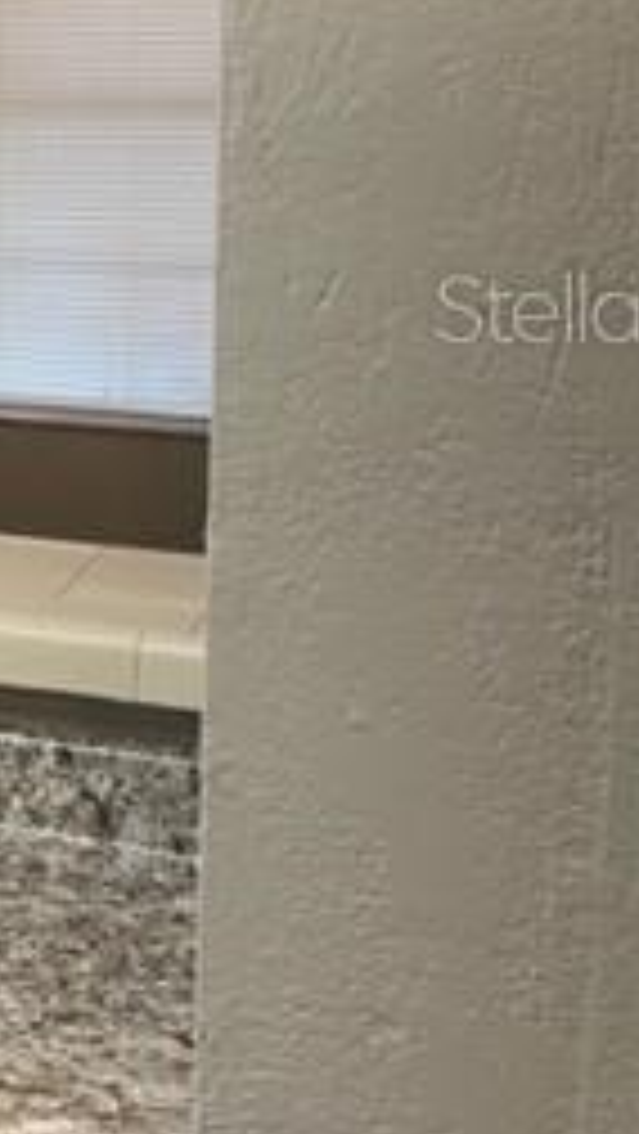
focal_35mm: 72
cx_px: -580
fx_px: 2166
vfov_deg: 29.0
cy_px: 306
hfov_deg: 14.4
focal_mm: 5.1
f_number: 1.6
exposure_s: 1/60
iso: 125
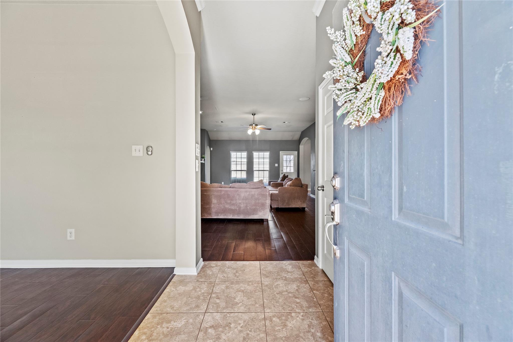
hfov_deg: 104.2
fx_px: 200
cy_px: 171
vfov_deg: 81.2
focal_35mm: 14
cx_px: 256
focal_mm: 14
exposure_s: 1/10
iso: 800
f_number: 8
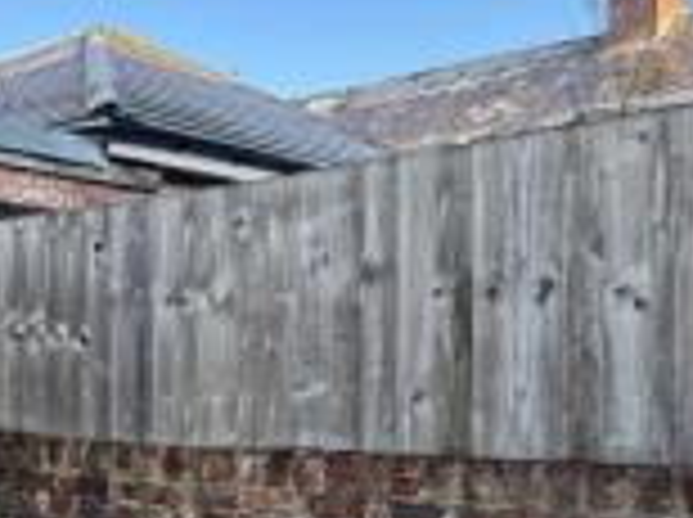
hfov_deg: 27.6
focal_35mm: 53
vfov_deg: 27.0
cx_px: -286
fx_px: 1059
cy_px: 408
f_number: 2.2
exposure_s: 1/126
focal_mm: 2.22
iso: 40
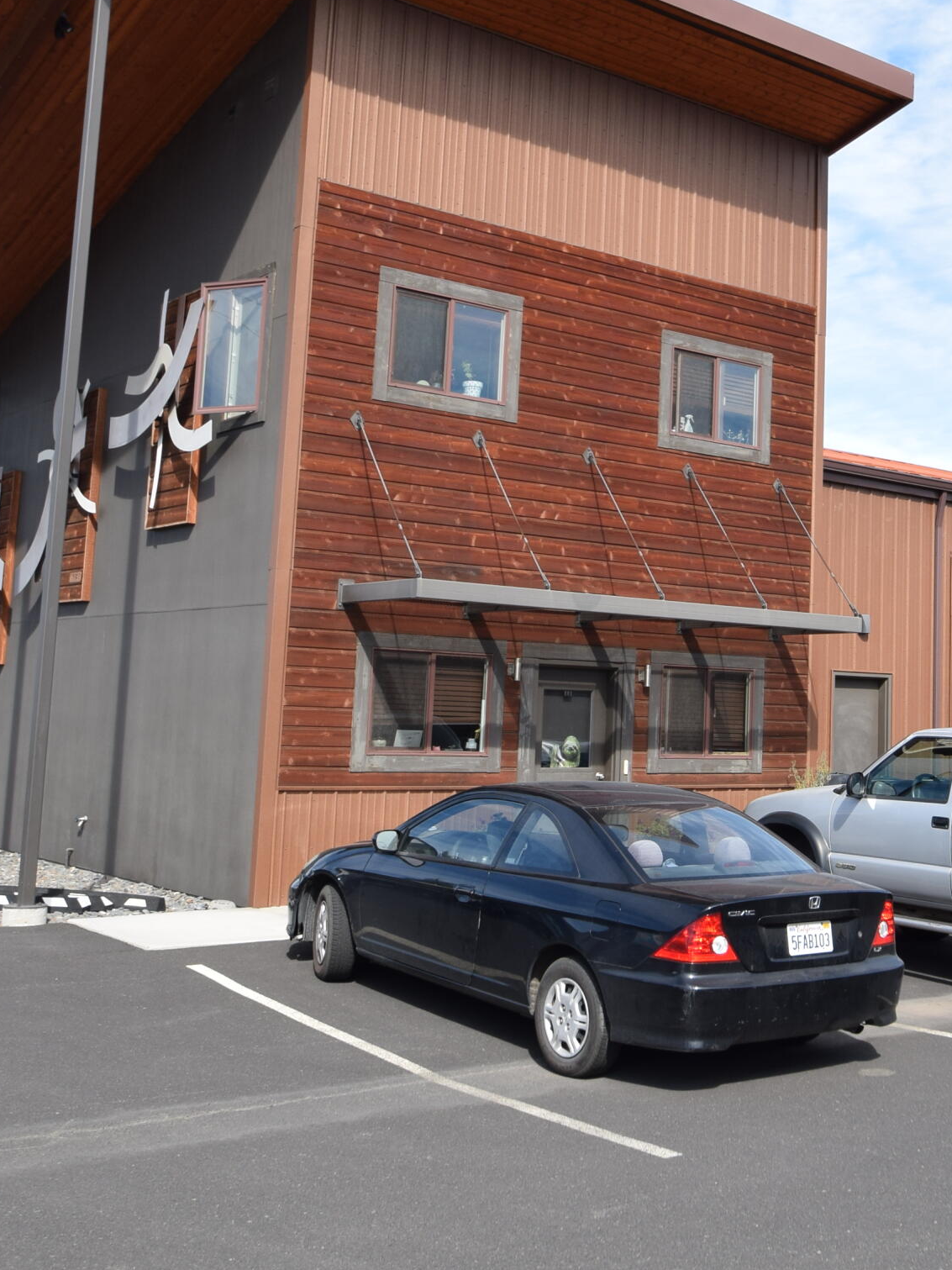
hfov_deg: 32.8
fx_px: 1575
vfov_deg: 43.6
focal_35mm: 43
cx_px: 752
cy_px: 499
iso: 200
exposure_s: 1/320
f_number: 9
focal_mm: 15
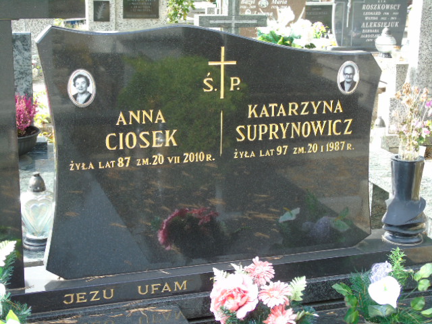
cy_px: 162
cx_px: 216
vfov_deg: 23.7
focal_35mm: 62
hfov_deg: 31.2
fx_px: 774
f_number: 4.5
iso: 80
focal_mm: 11
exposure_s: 1/50
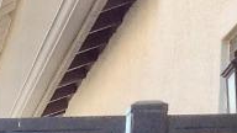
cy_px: 660
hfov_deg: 6.9
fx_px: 1873
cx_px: -296
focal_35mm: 298
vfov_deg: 3.7
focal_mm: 4.28
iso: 50
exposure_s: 1/291
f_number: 2.4
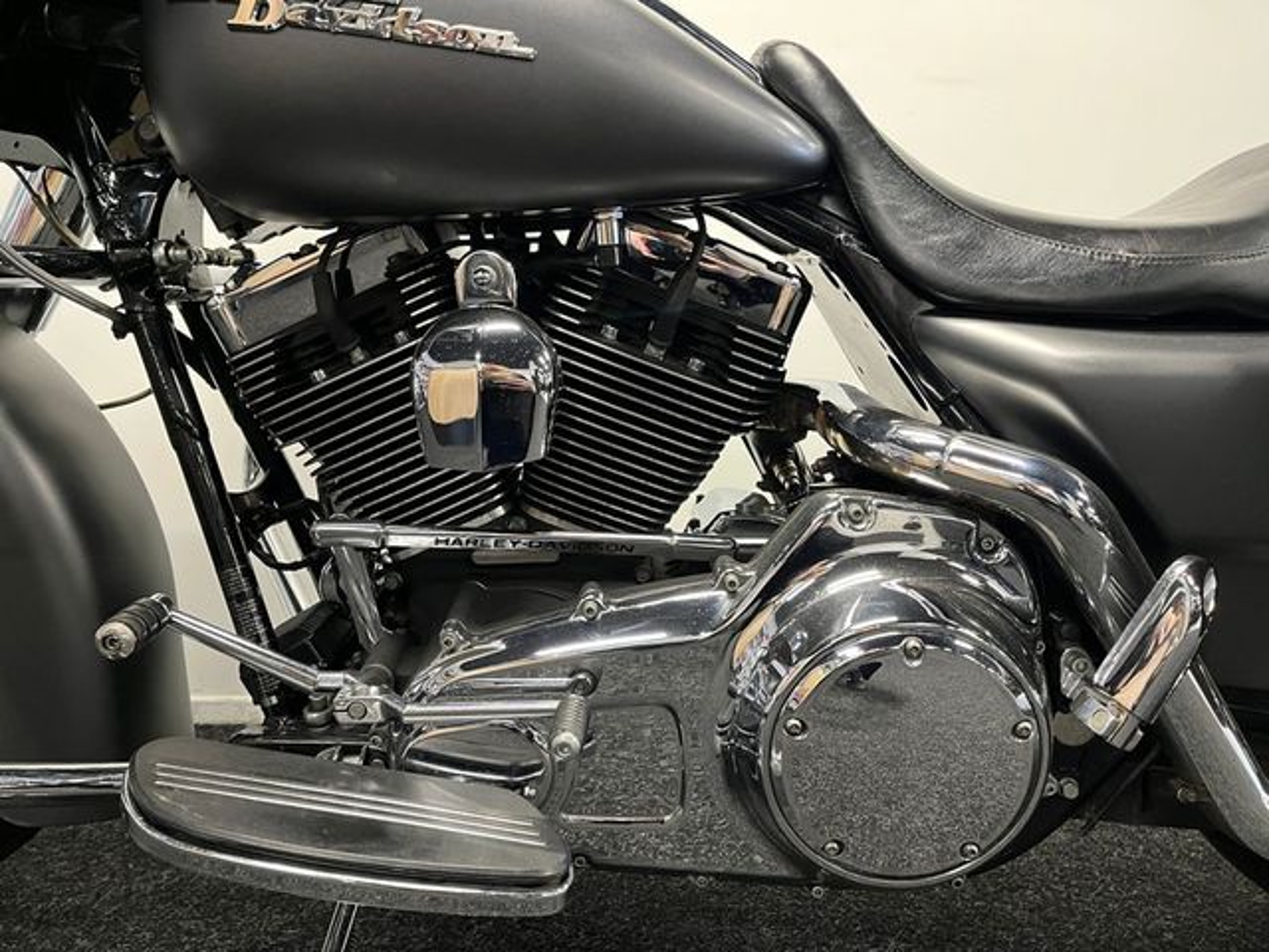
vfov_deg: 53.1
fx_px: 953
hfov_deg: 67.3
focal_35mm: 26
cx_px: 634
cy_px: 476
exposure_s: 1/50
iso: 400
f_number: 1.6
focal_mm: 5.1
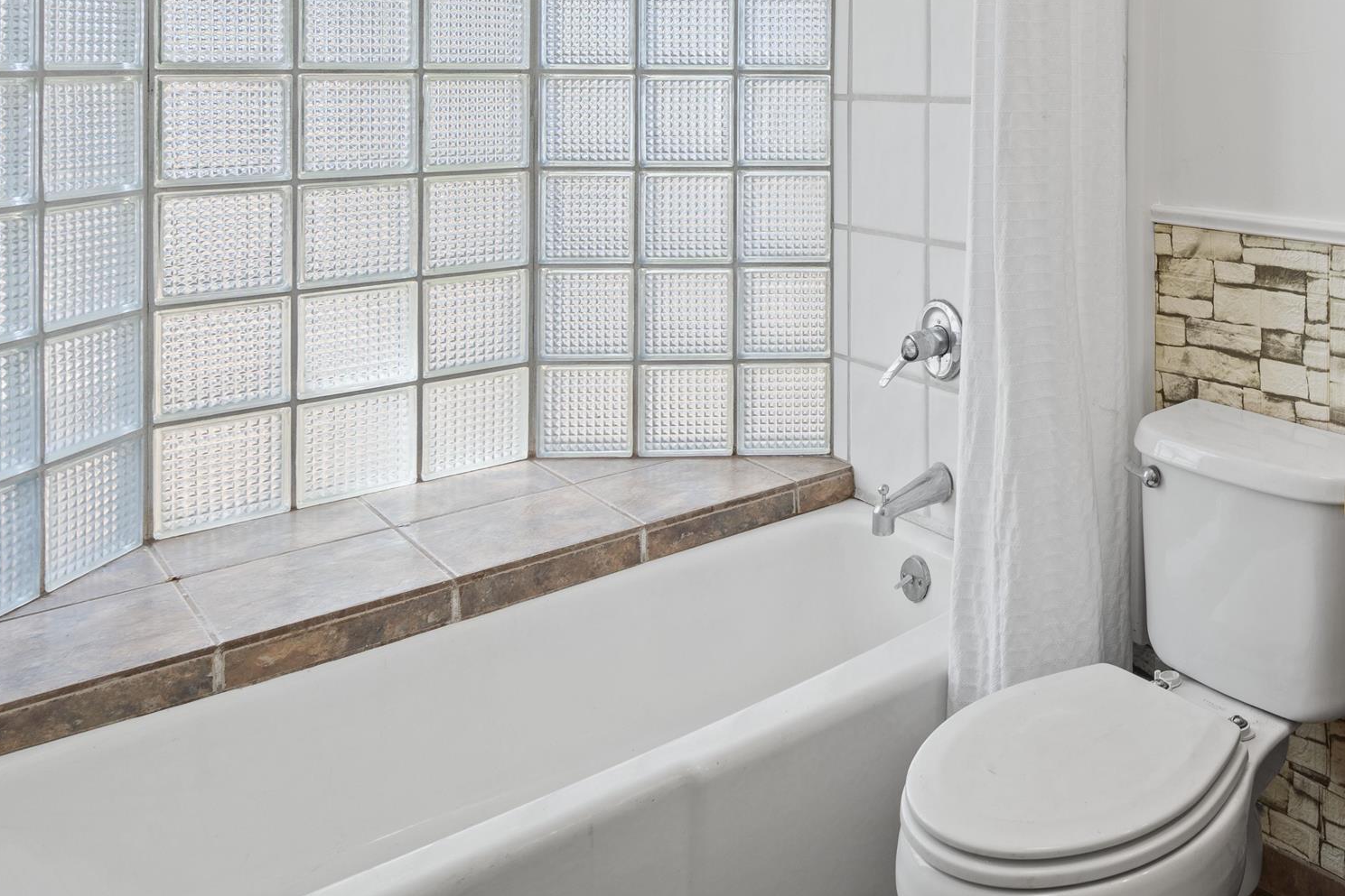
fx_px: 1233
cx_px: 1215
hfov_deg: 50.6
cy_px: 52
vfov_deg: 36.8
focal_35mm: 33
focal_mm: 16
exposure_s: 1/6
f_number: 8
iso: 100
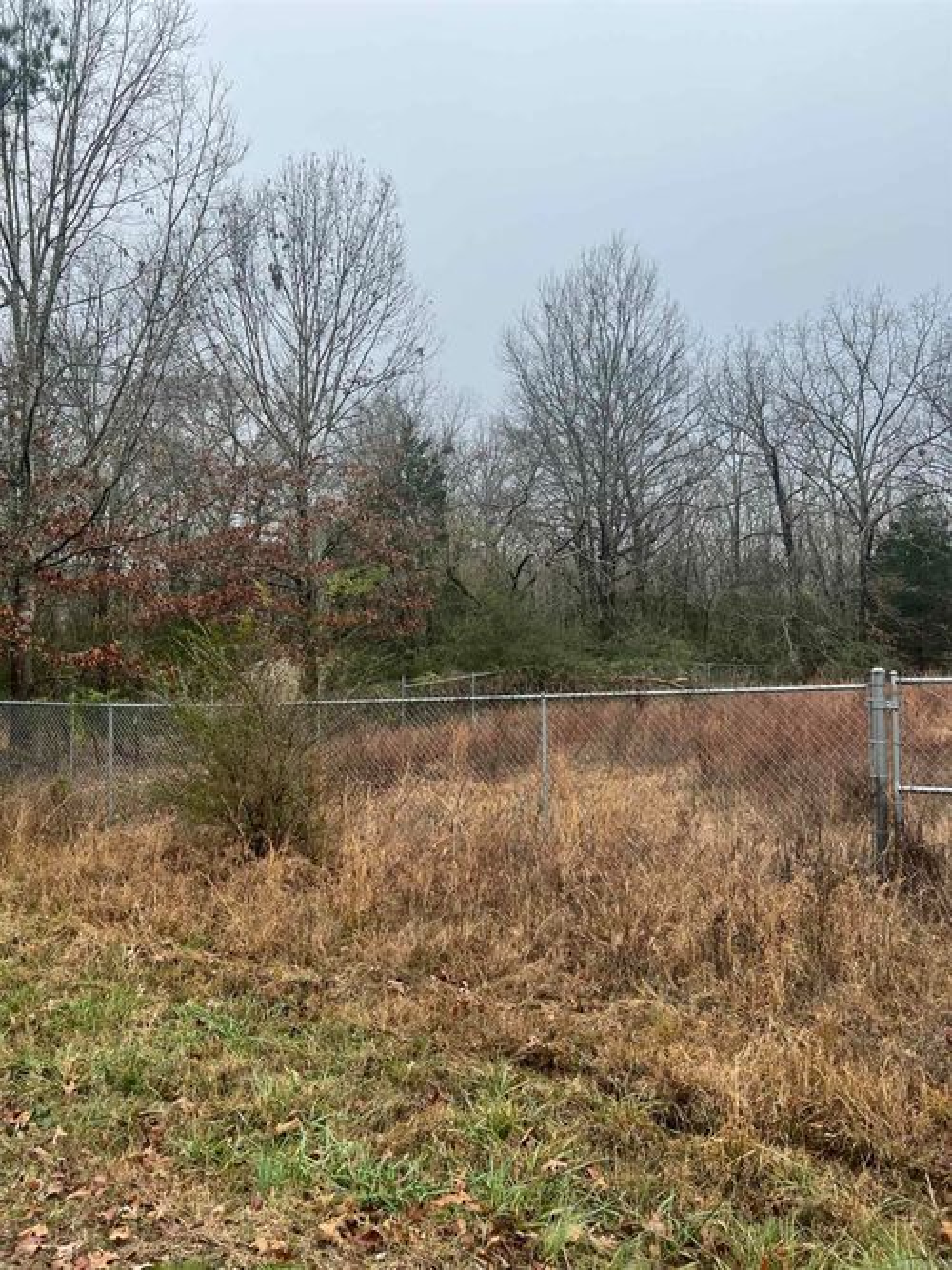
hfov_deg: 53.0
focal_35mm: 26
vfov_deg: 67.3
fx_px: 954
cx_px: 476
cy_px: 635
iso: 50
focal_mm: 5.7
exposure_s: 1/1468
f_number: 1.5
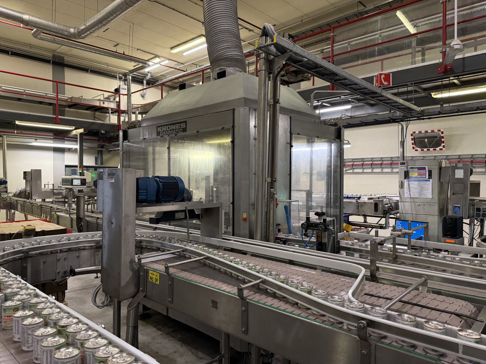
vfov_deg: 56.8
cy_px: 182
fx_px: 337
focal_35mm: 24
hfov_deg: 71.6
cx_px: 243
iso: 320
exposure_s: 1/100
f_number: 1.78
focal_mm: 6.76
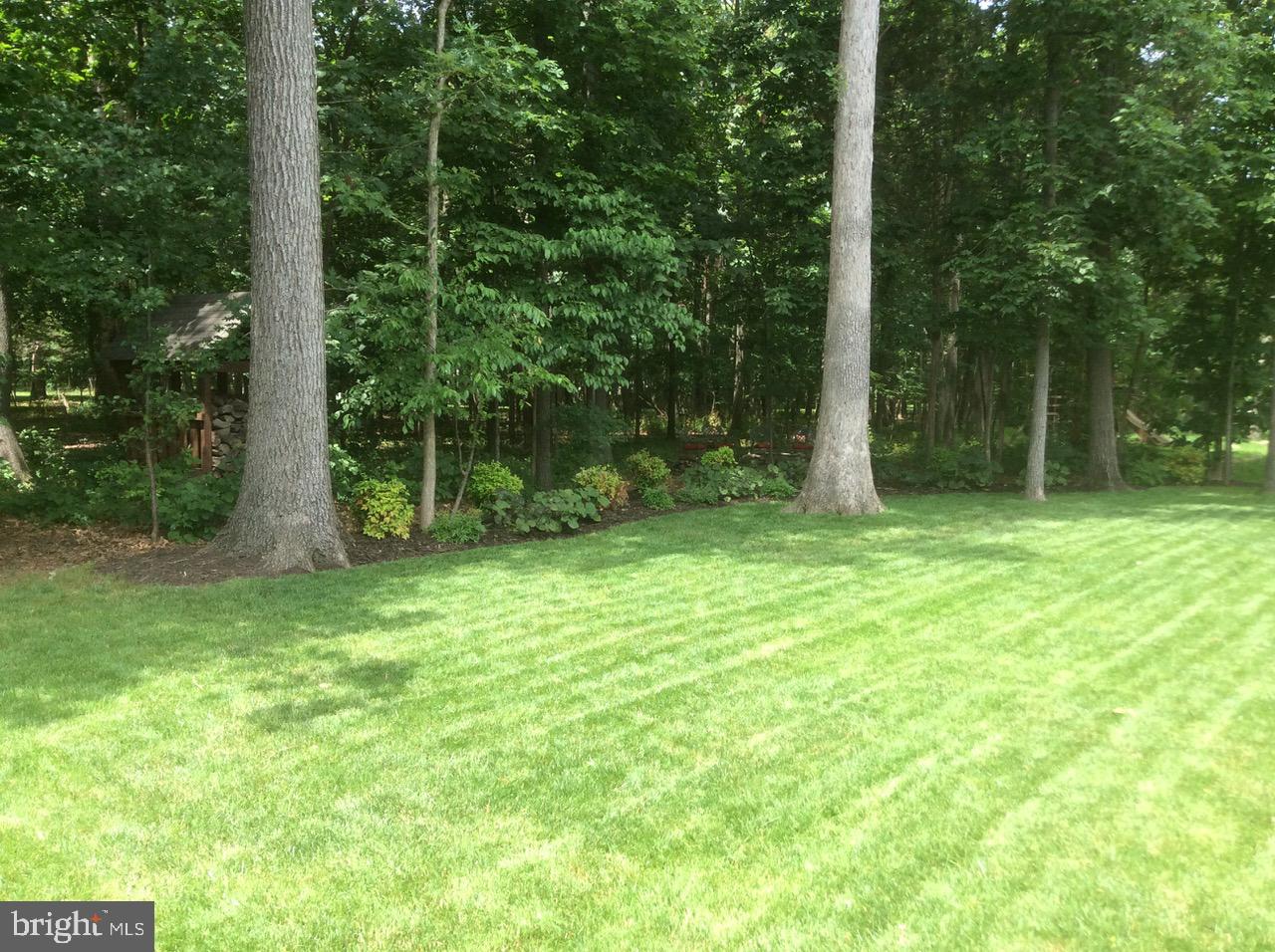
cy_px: 476
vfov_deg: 44.1
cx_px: 638
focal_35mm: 32
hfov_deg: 56.9
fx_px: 1177
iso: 32
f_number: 2.4
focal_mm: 3.3
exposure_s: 1/371
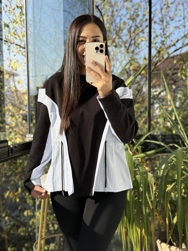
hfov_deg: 30.3
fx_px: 348
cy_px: 126
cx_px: 94
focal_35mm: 48
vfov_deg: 39.7
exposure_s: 1/1203
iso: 80
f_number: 1.78
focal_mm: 6.76
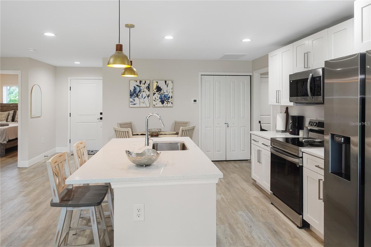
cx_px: 186
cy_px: 124
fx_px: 247
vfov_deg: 53.1
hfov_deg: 73.8
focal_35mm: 24
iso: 125
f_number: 2.8
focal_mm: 9.4
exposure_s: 1/40
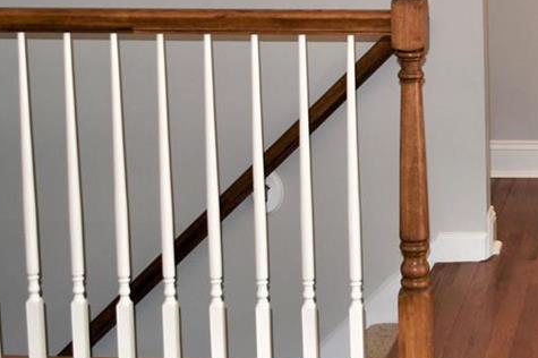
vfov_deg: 14.5
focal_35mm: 91
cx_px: 580
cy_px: -91
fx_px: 1359
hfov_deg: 21.3
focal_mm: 18
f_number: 3.5
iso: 200
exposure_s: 1/60
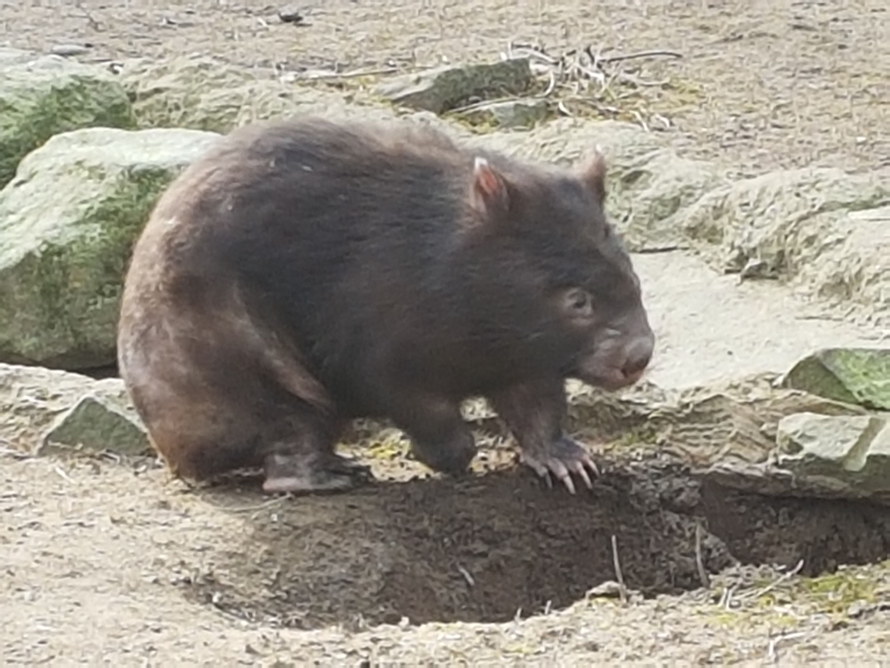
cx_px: 445
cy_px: 334
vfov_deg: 53.1
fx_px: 668
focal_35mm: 26
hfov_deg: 67.3
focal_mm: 4.2
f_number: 1.7
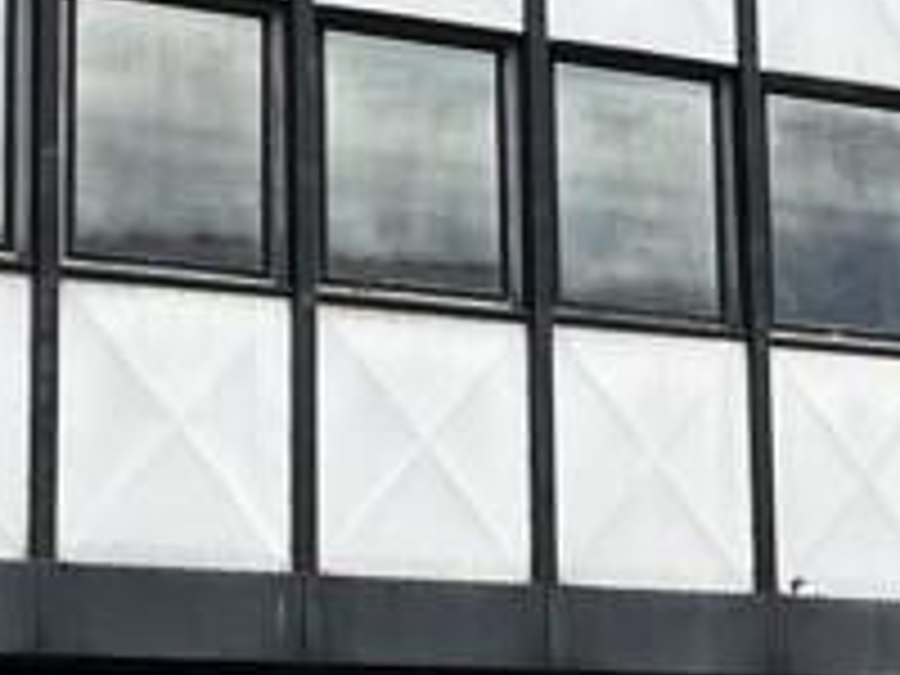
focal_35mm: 133
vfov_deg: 11.1
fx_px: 3458
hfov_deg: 14.5
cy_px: 396
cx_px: 1012
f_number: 1.6
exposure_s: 1/5076
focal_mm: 5.1
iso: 50
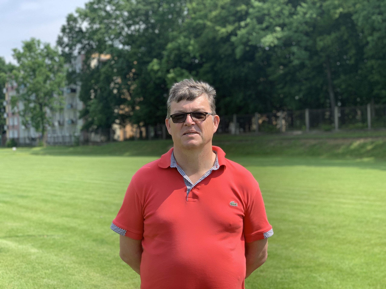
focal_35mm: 52
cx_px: 193
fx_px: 580
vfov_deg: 28.0
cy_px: 144
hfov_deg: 36.8
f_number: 2.4
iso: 16
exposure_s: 1/539
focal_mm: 6
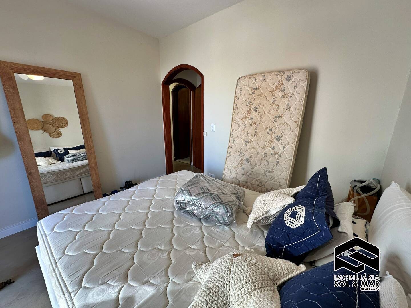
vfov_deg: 85.7
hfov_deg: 102.1
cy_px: 154
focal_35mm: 14
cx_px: 206
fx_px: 166
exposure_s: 1/120
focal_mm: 2.22
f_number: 2.2
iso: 80
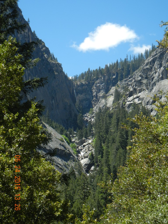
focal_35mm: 77
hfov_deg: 19.1
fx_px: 498
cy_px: 112
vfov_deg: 25.3
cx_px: 84
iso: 160
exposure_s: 1/576
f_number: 4.3
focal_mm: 13.9
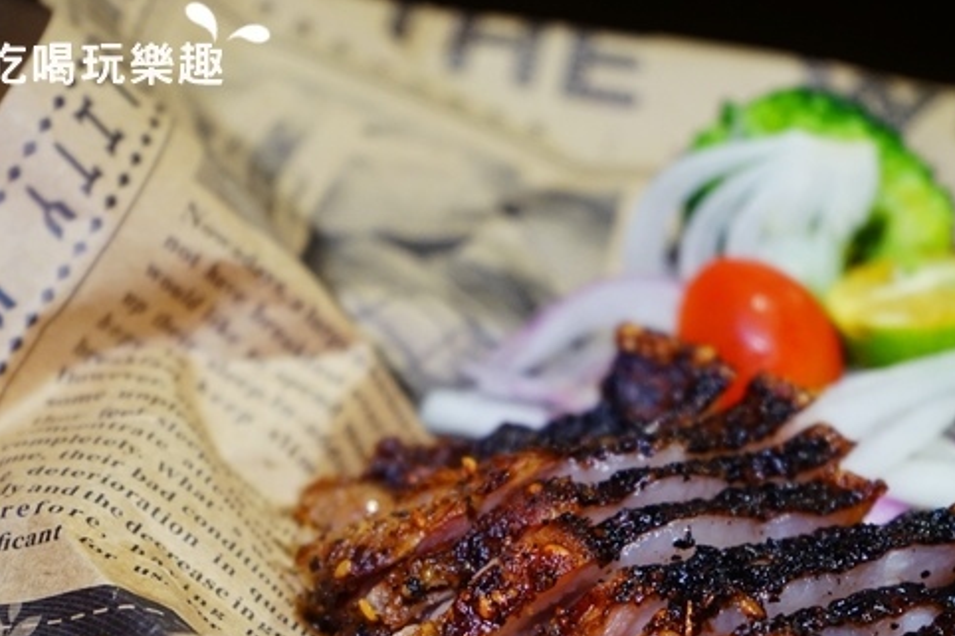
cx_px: 505
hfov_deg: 19.8
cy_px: 516
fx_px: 2731
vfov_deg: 13.2
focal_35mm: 103
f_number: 5.6
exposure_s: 1/80
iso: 1250
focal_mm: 62
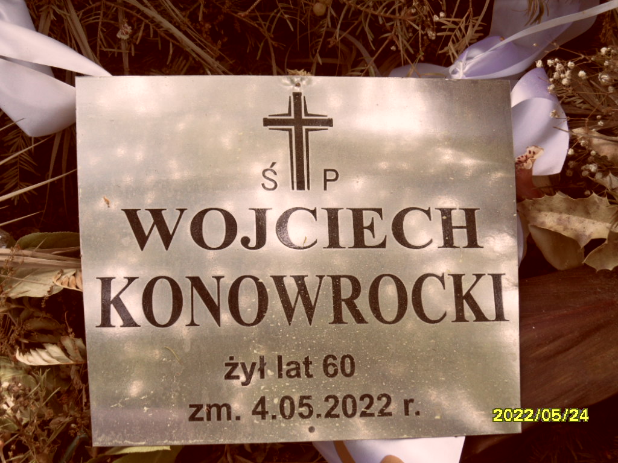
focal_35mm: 50
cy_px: 232
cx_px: 309
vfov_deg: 29.1
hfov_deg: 38.2
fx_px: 893
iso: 80
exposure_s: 1/125
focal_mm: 8.2
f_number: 3.8
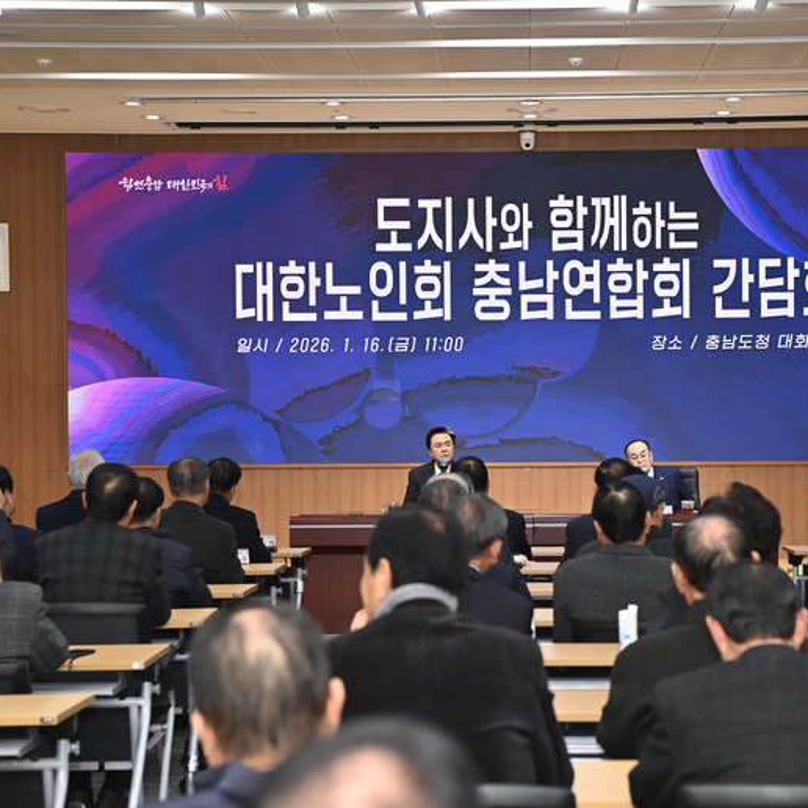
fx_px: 2377
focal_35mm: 90
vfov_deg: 19.3
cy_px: 402
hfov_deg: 19.3
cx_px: 478
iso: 2000
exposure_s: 1/250
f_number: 5
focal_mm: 70
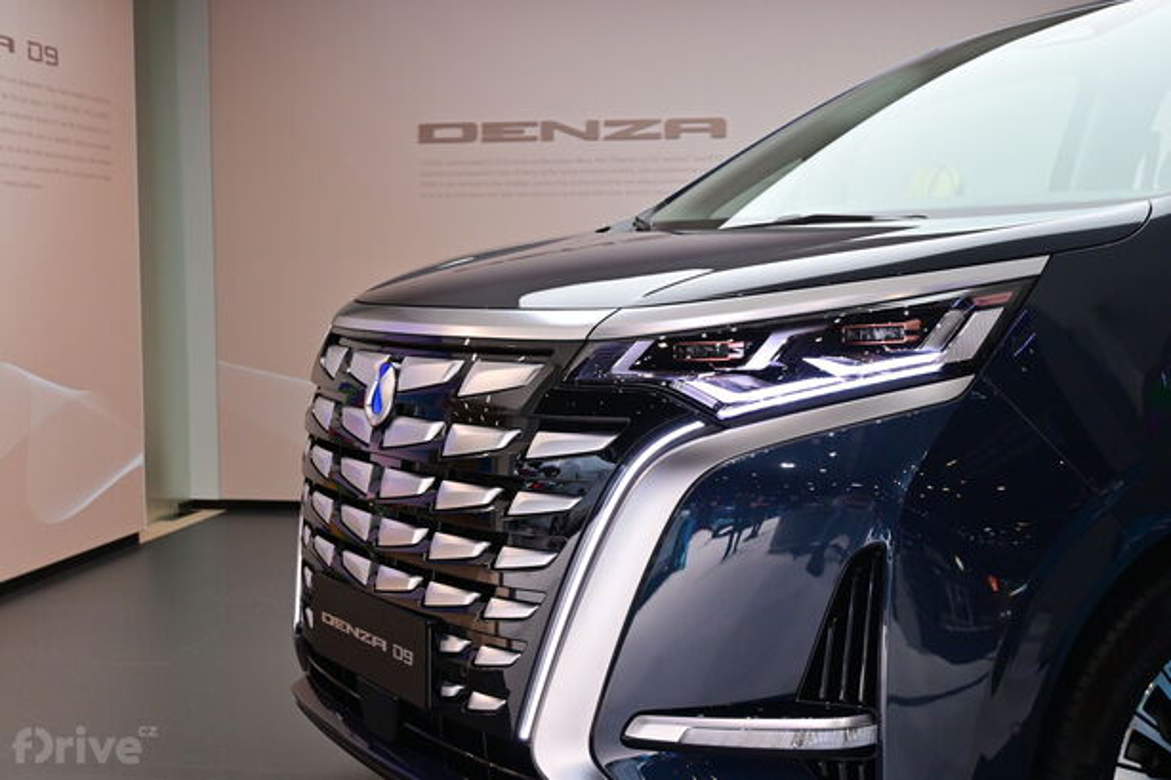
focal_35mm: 47
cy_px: 390
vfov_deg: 28.5
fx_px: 1536
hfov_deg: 41.7
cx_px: 586
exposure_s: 1/125
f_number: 6.3
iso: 800
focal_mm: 31.5
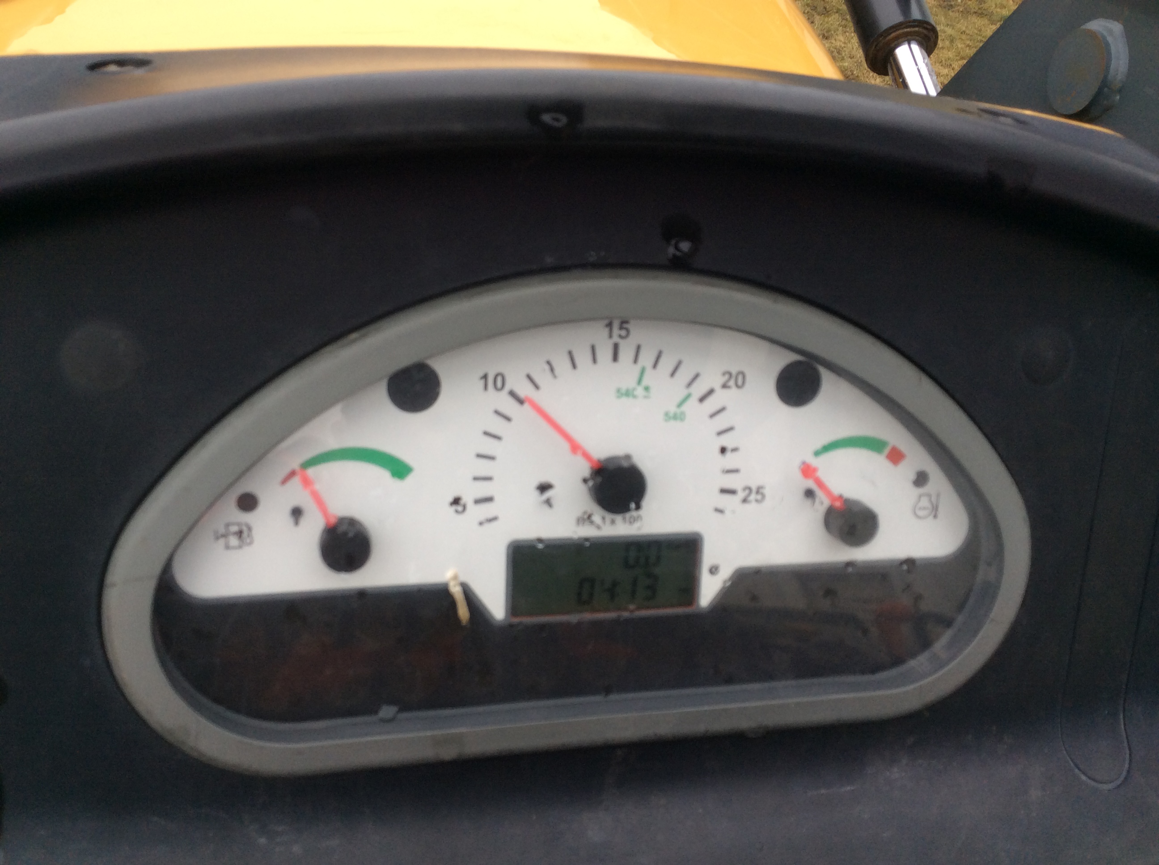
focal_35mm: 32
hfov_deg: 56.9
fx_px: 1070
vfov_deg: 44.1
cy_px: 432
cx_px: 580
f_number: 2.4
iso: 32
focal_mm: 3.3
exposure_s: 1/172
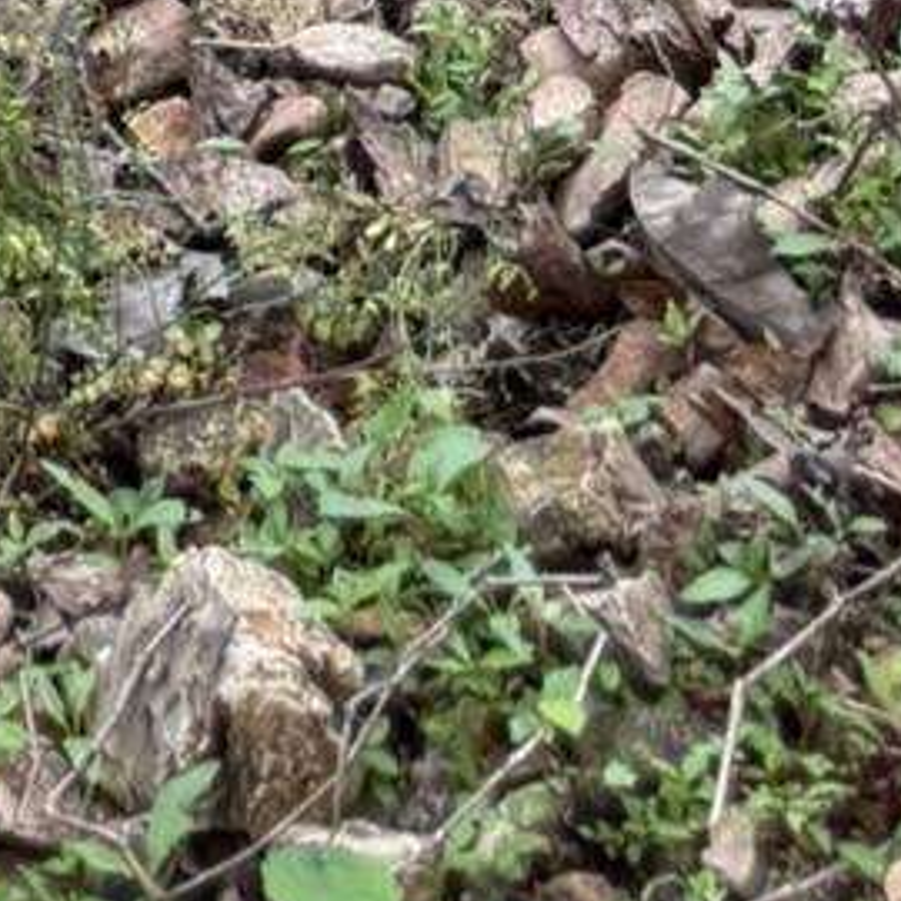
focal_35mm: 161
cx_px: -581
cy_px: -2316
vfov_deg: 8.1
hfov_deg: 10.4
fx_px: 4741
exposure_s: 1/470
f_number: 1.78
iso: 100
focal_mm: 6.76
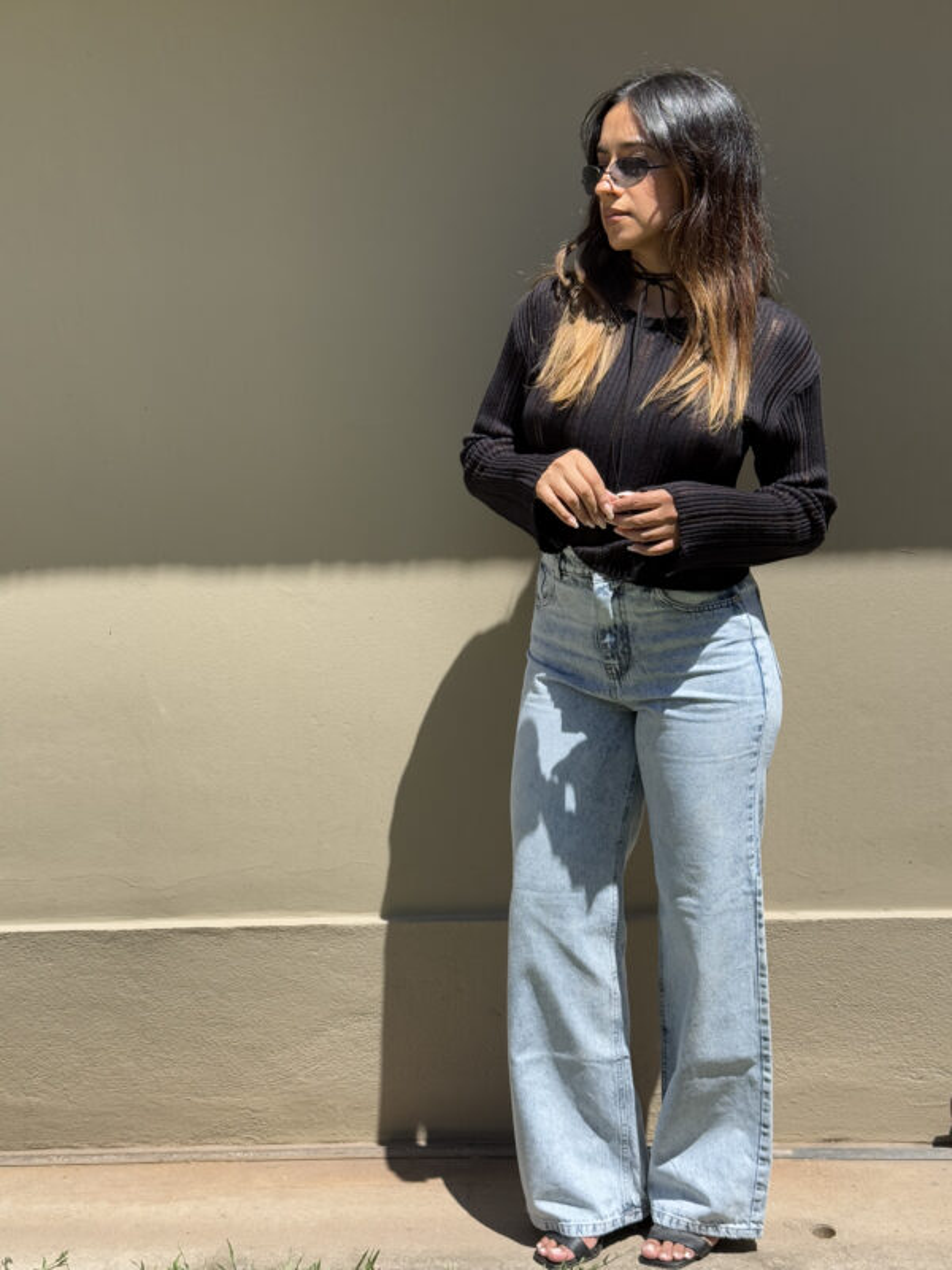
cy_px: 635
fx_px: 1760
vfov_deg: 39.7
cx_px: 476
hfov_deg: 30.3
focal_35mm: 48
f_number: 1.78
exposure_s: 1/3226
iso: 80
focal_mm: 6.76
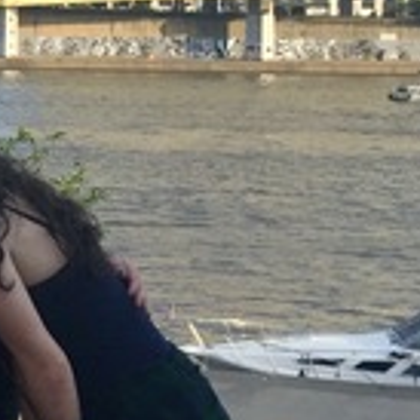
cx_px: -515
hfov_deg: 11.2
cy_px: 55
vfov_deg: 12.8
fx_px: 1853
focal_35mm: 135
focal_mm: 4.15
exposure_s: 1/989
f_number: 2.2
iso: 32
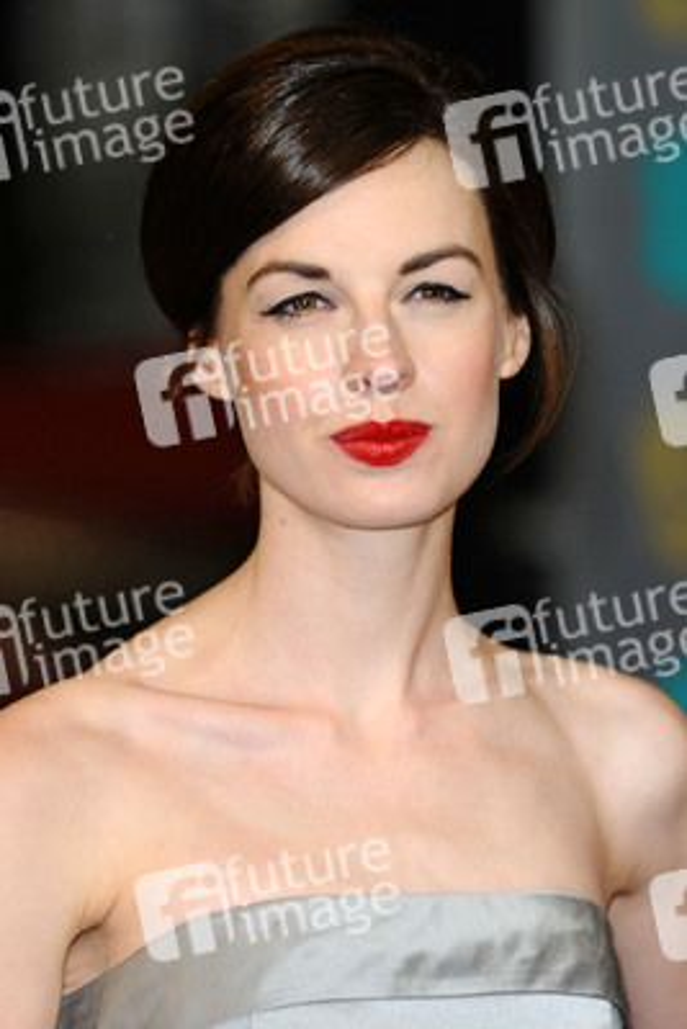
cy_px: 514
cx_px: 344
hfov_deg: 5.0
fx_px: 7936
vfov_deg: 7.4
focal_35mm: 278
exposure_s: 1/200
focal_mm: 185
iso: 320
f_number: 4
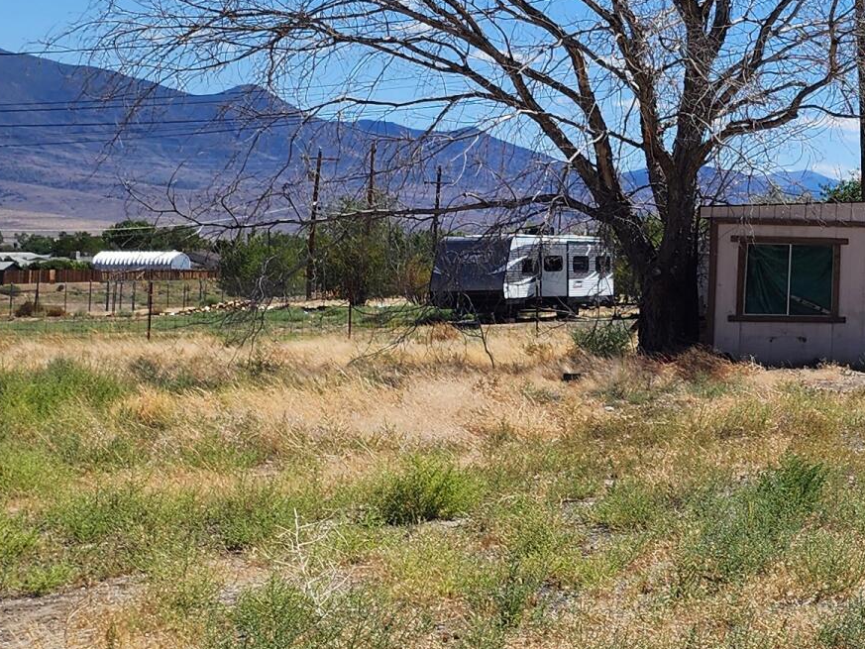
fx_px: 1974
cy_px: 143
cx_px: 1426
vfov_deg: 18.5
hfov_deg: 20.0
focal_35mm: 79
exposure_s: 1/1576
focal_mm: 6.4
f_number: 1.8
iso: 12
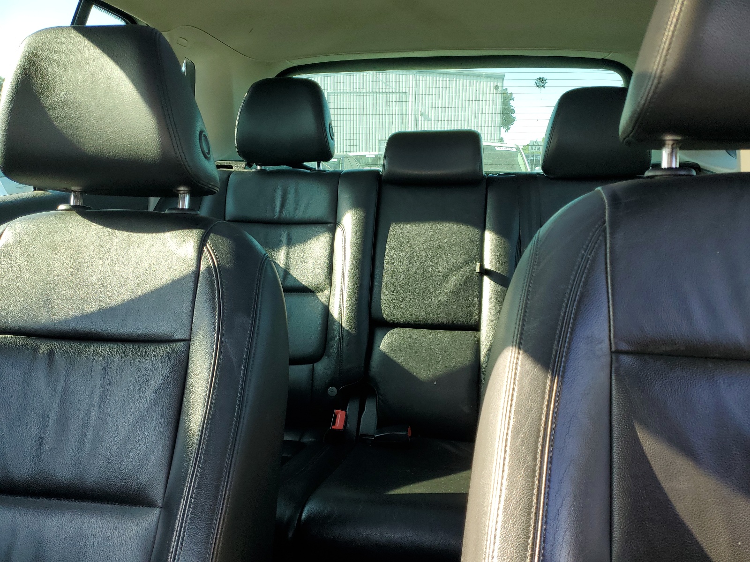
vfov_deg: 53.1
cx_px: 375
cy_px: 281
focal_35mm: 26
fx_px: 563
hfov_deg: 67.3
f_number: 1.5
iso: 50
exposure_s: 1/250
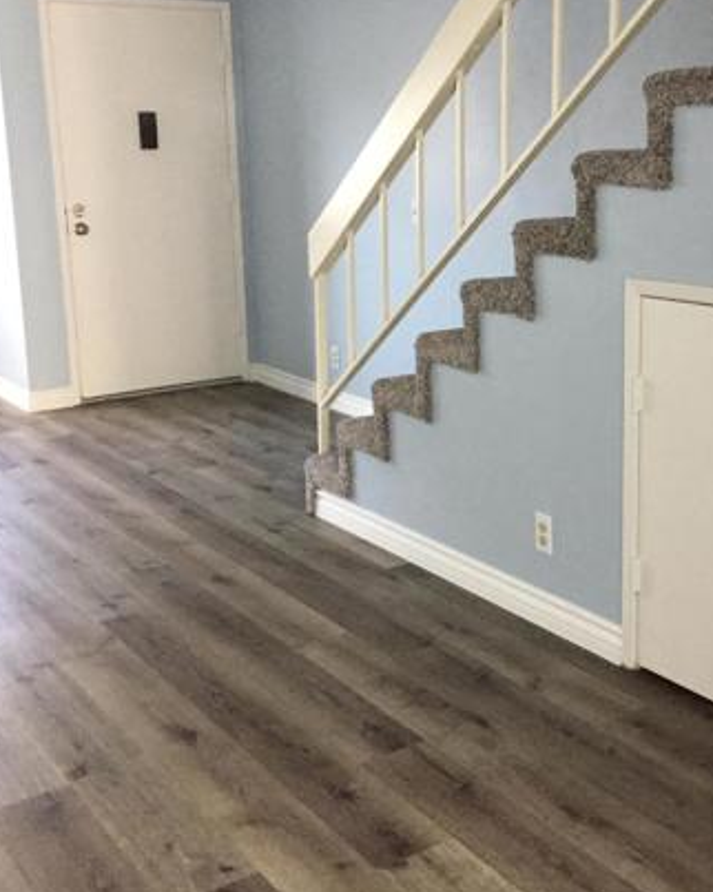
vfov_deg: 41.1
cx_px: 480
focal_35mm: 45
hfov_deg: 33.1
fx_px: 1188
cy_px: 374
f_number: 2.2
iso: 250
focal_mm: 4.15
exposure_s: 1/20
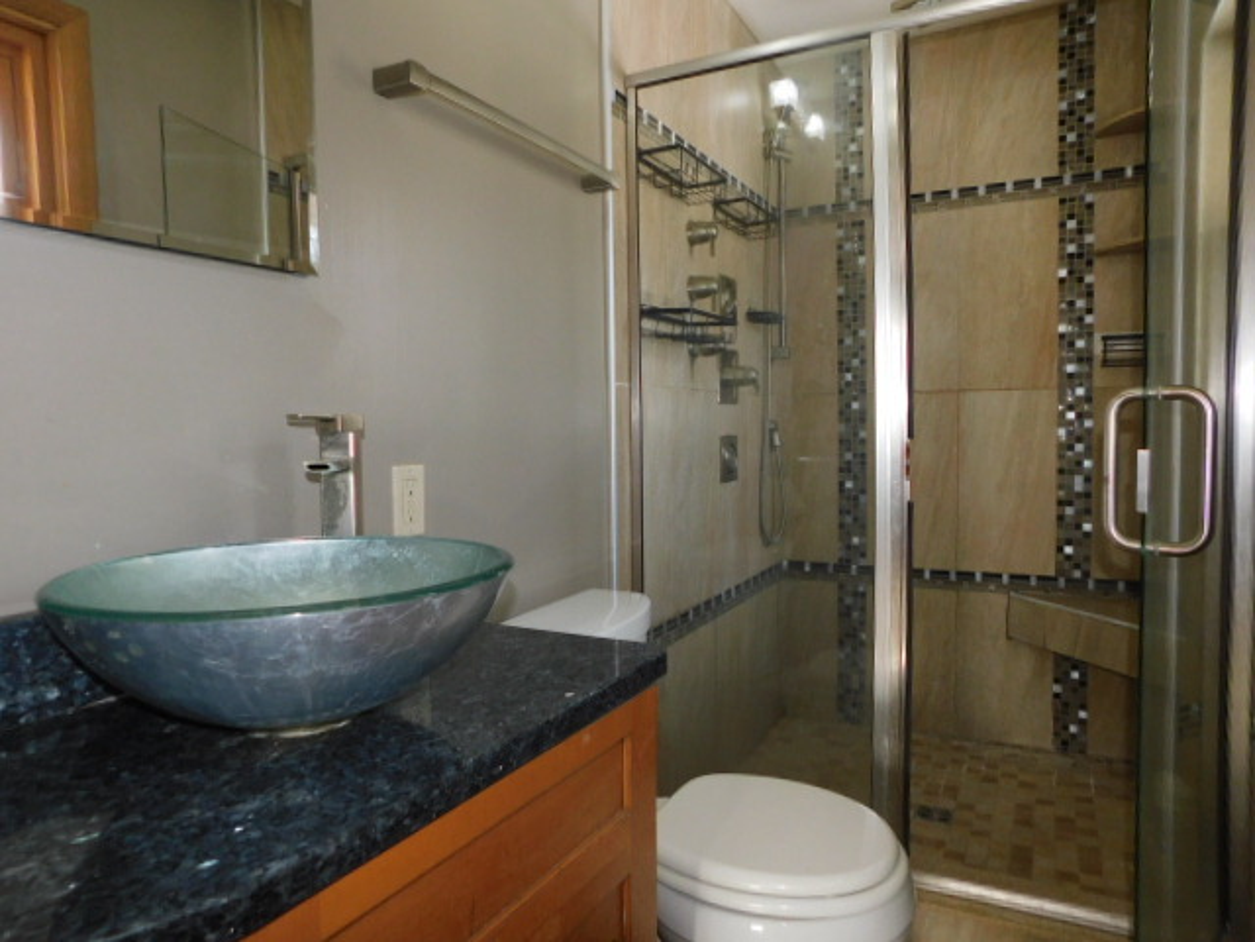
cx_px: 628
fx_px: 834
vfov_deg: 58.9
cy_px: 471
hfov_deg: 73.9
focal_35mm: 23
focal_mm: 4
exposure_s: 1/30
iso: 200
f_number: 3
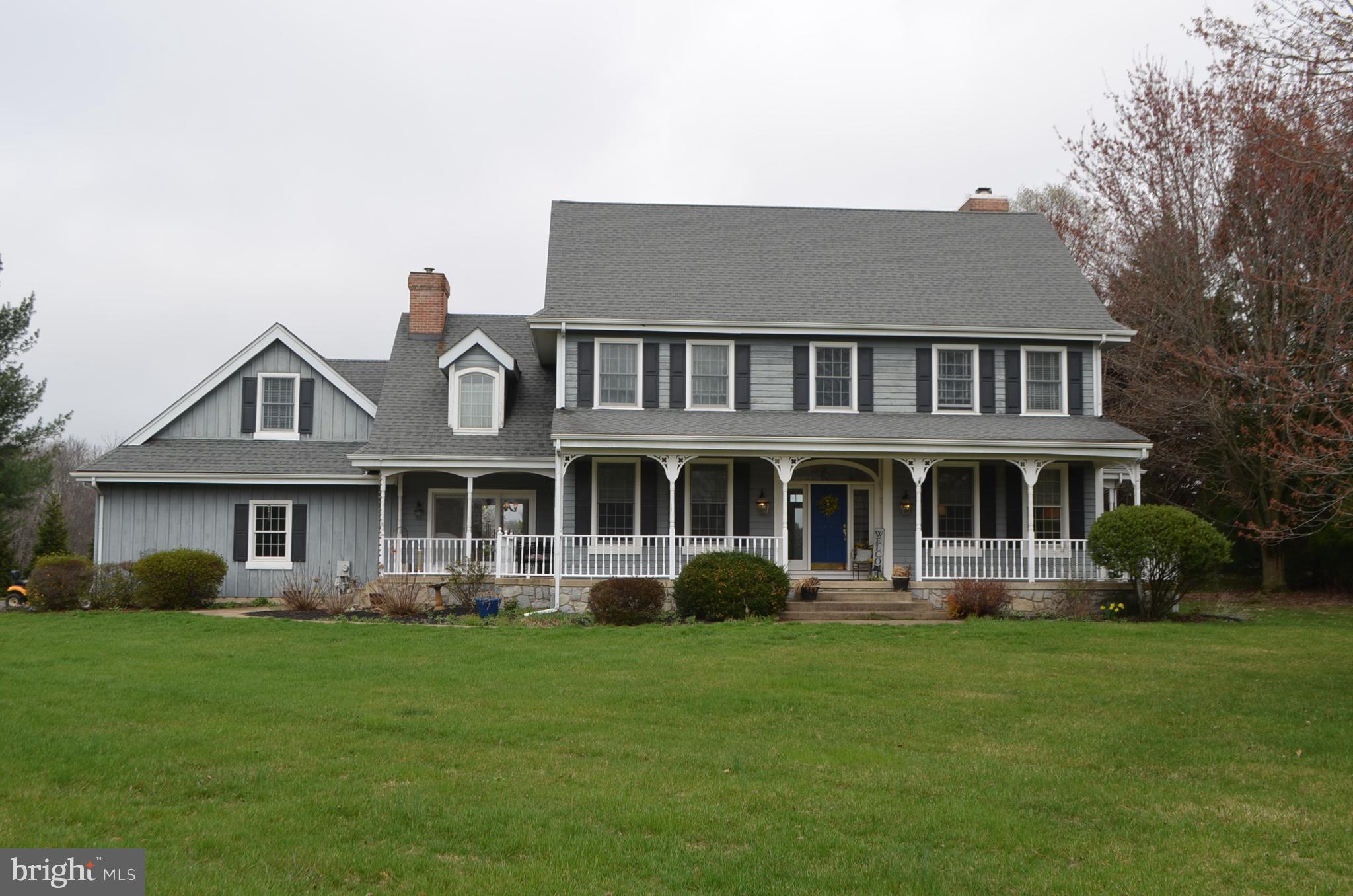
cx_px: 676
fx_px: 1350
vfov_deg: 36.7
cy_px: 448
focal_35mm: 36
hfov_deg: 53.2
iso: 100
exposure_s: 1/200
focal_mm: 24
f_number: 8
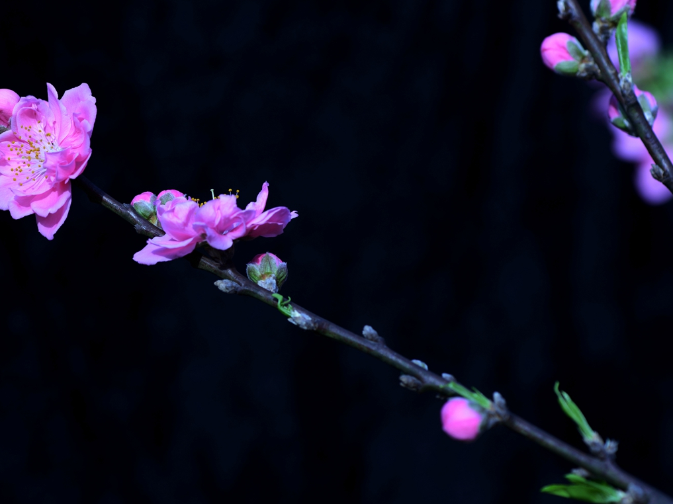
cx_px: 204
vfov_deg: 10.0
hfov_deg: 13.2
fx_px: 2896
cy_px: 225
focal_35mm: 149
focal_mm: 105
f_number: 5.6
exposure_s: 1/250
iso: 100
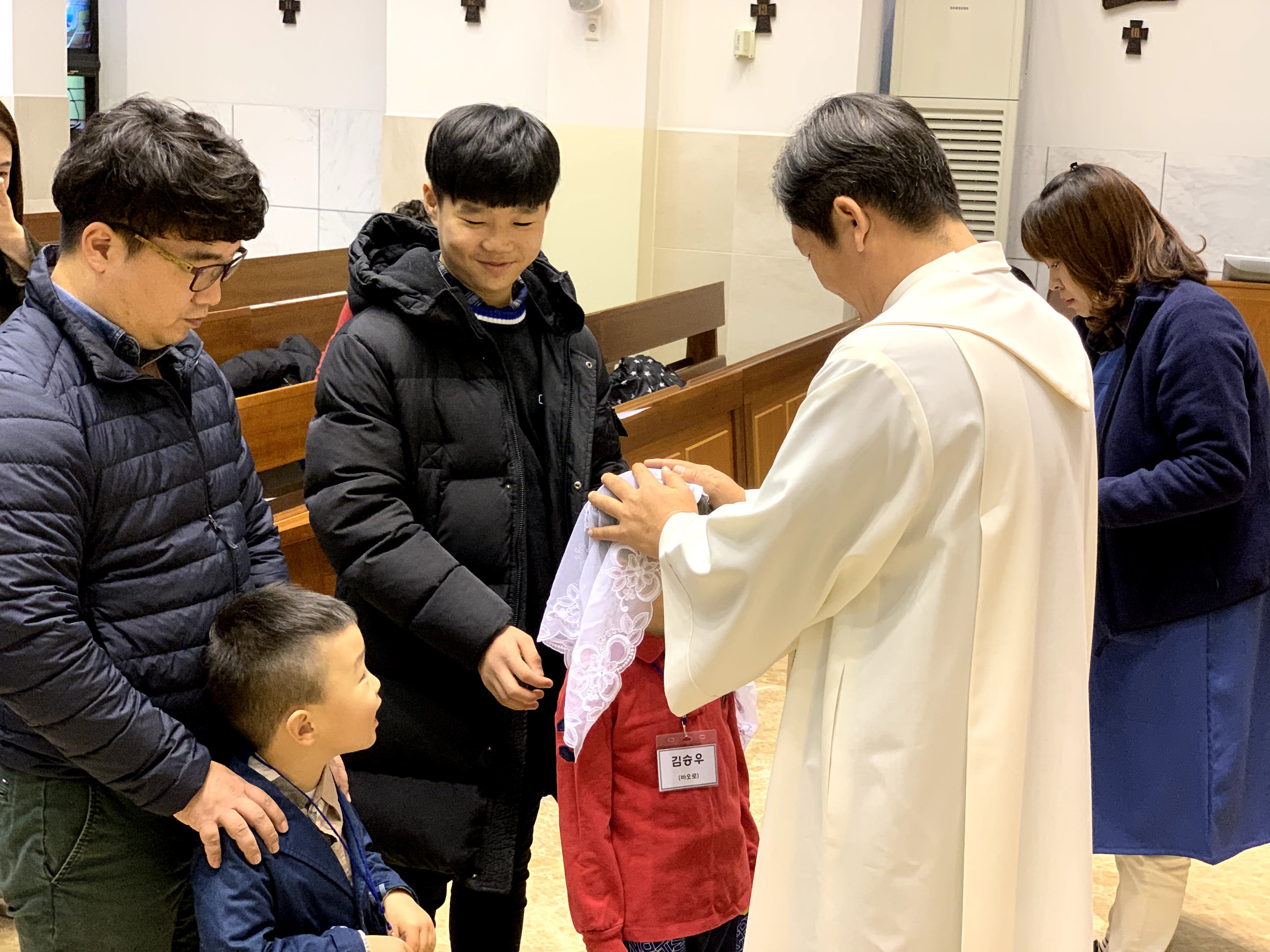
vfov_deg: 28.0
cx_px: 635
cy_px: 476
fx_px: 1908
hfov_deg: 36.8
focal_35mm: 52
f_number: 2.4
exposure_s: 1/60
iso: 320
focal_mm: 6
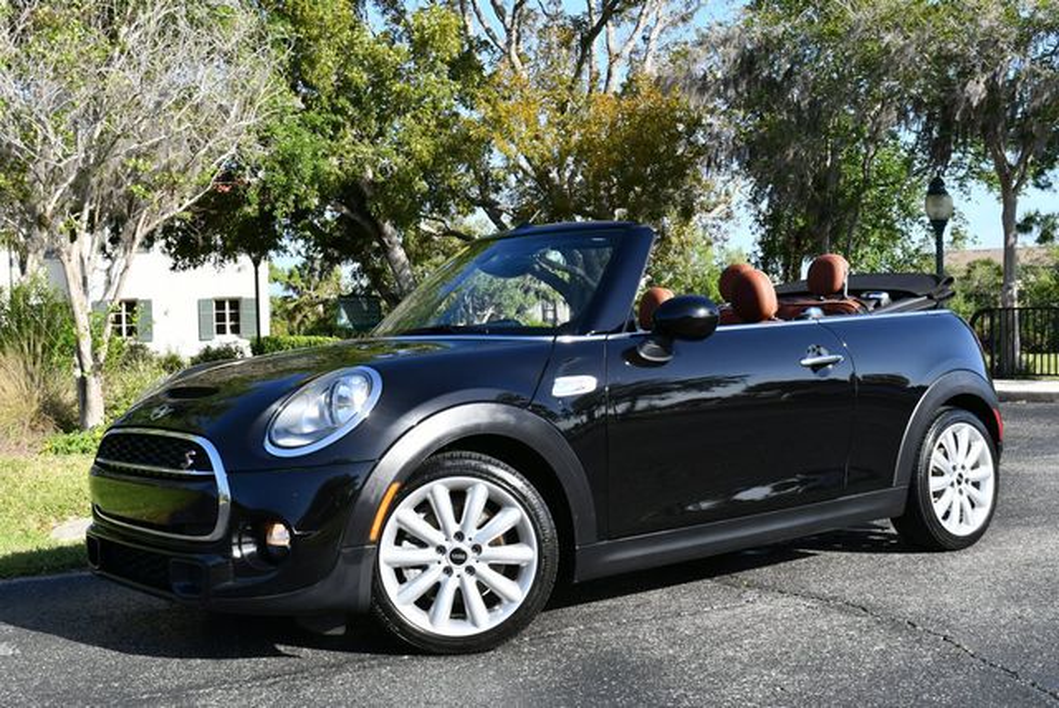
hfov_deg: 44.5
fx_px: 1295
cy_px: 354
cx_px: 530
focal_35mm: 44
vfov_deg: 30.6
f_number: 8
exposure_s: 1/250
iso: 180
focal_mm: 22
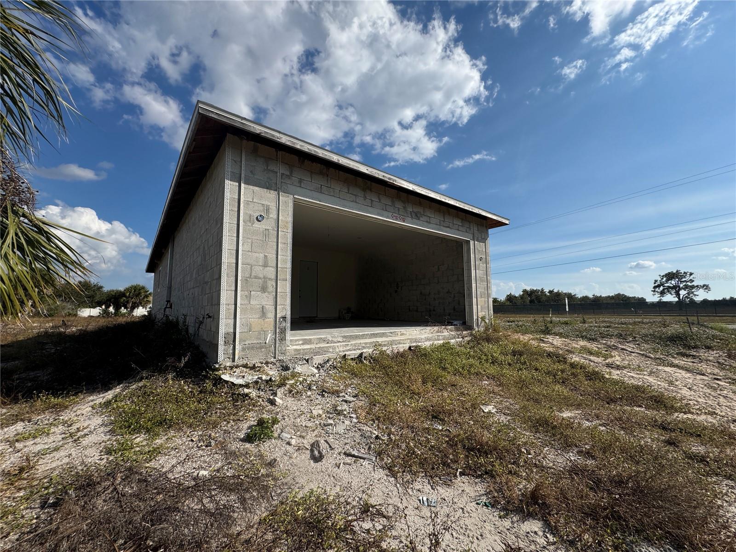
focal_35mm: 14
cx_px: 368
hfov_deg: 102.1
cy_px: 276
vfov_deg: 85.7
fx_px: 298
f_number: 2.2
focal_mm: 2.22
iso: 50
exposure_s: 1/2874
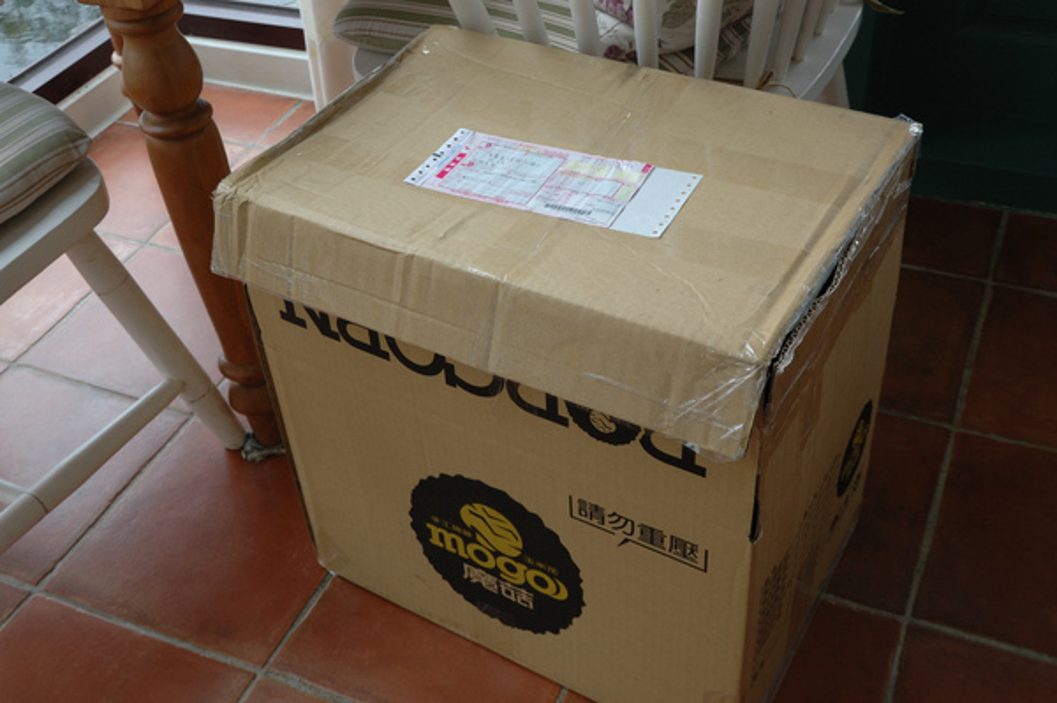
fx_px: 1188
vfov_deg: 33.0
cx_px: 528
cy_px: 352
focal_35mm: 40
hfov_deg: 48.0
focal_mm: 27
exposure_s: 1/60
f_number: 5.6
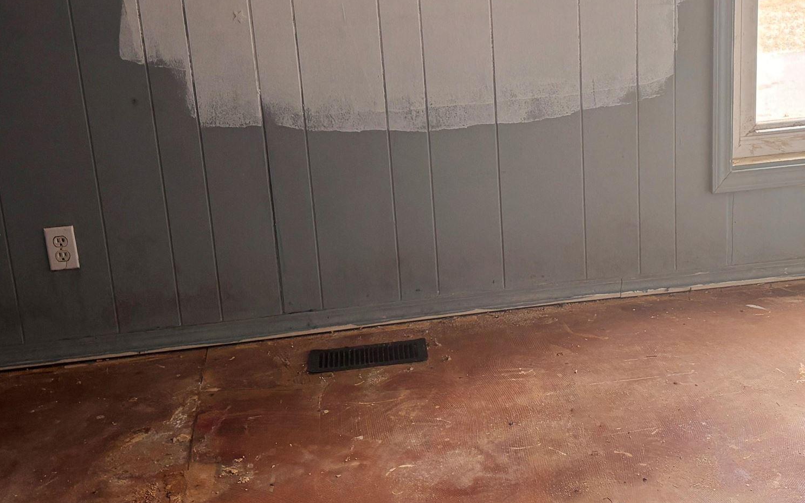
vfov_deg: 22.6
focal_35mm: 57
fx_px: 1250
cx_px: 571
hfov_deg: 35.1
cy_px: 142
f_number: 1.6
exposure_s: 1/74
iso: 125
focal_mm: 5.96
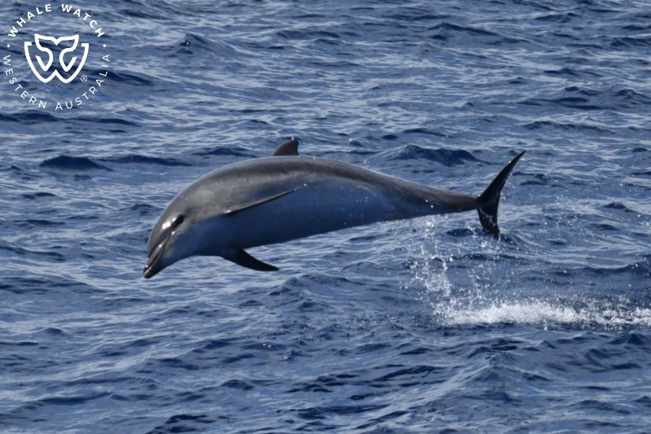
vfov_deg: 4.9
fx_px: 5062
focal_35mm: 280
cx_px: 326
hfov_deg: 7.4
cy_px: 217
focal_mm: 280
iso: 800
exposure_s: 1/8000
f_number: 5.6
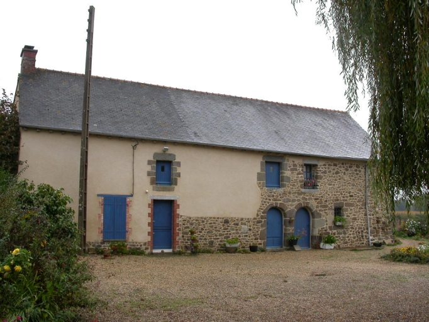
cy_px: 161
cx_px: 214
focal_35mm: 38
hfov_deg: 49.0
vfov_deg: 37.7
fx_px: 471
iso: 100
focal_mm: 7.85
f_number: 6
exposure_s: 1/173
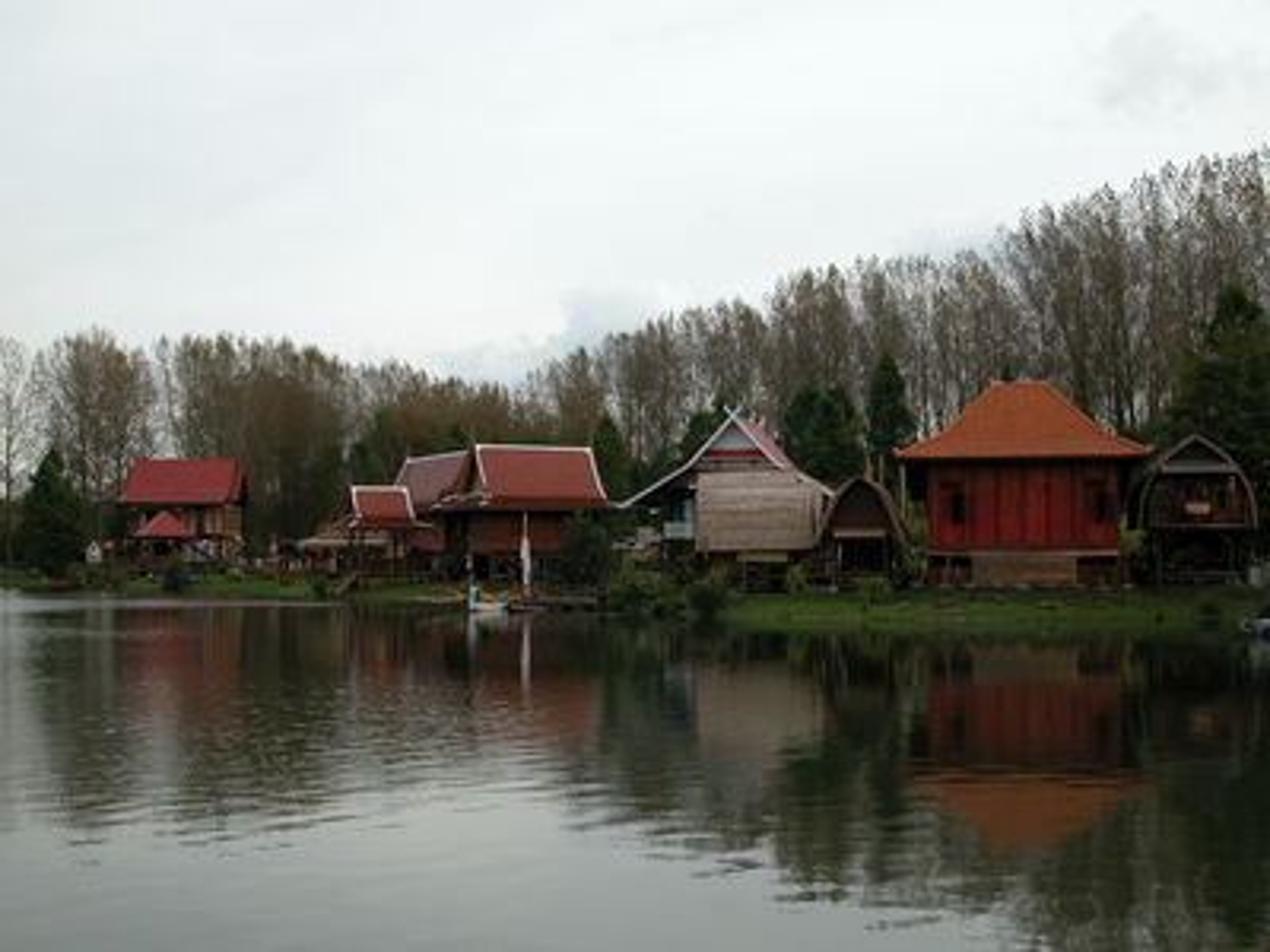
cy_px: 476
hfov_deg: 38.9
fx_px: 1798
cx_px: 635
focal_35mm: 49
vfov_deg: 29.7
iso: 100
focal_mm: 12.7
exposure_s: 1/155
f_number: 5.4
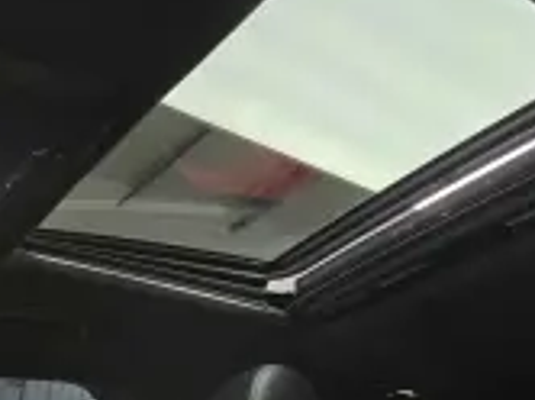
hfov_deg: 37.1
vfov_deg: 28.7
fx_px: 772
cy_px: 284
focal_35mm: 50
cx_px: 413
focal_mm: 5.4
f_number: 1.8
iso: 320
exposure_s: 1/42
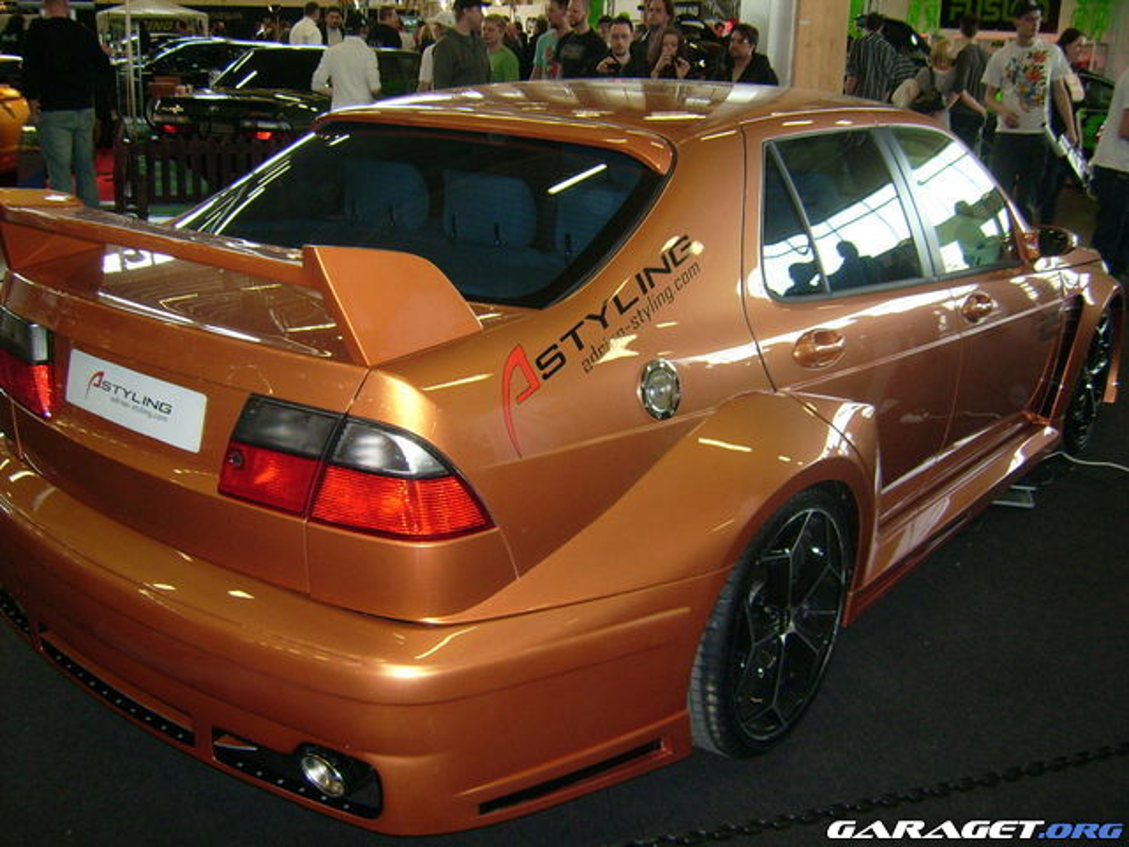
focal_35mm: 35
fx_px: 1142
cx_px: 564
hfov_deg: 52.6
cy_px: 424
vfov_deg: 40.7
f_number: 2.8
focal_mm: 5.95
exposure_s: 1/60
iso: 100
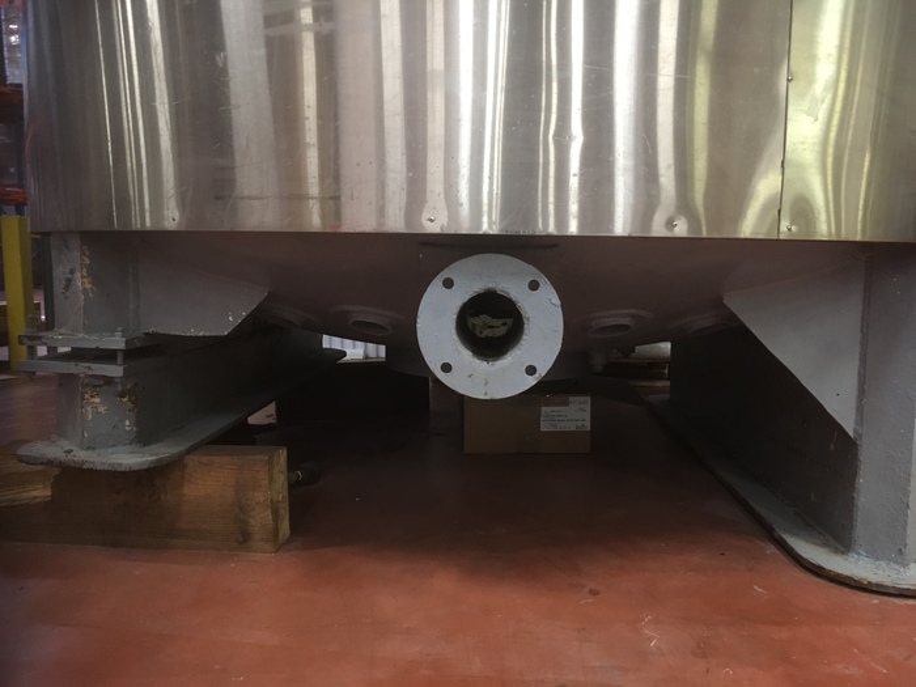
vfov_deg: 48.2
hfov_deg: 61.7
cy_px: 344
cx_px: 458
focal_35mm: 29
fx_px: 767
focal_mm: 4.15
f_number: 2.2
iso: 200
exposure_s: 1/20
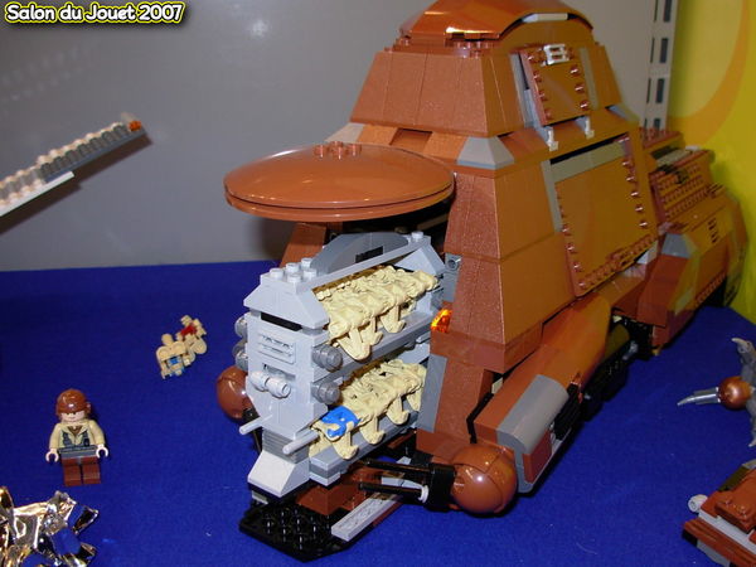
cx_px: 378
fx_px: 830
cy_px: 284
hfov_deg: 49.0
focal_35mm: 38
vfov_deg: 37.7
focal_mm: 6.3
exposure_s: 1/32
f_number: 2.9
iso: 50
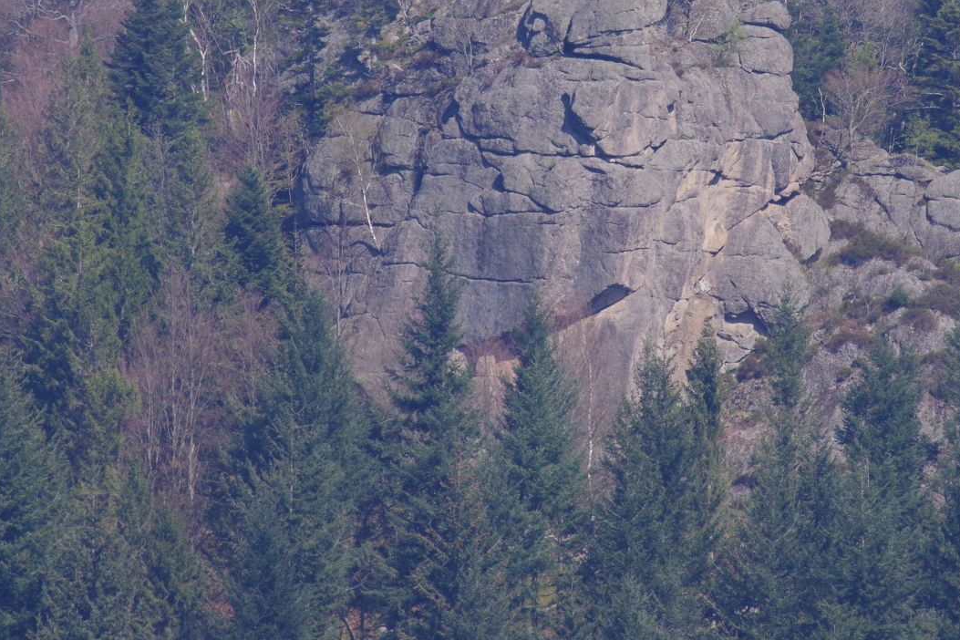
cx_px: 624
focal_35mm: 729
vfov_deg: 1.9
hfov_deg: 2.8
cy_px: 52
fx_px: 19438
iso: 400
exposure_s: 1/500
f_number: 10
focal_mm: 250
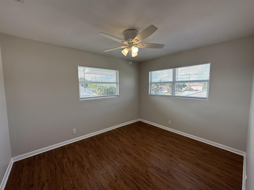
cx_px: 127
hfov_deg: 102.1
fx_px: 103
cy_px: 95
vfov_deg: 85.7
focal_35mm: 14
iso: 40
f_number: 2.2
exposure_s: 1/162
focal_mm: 2.22
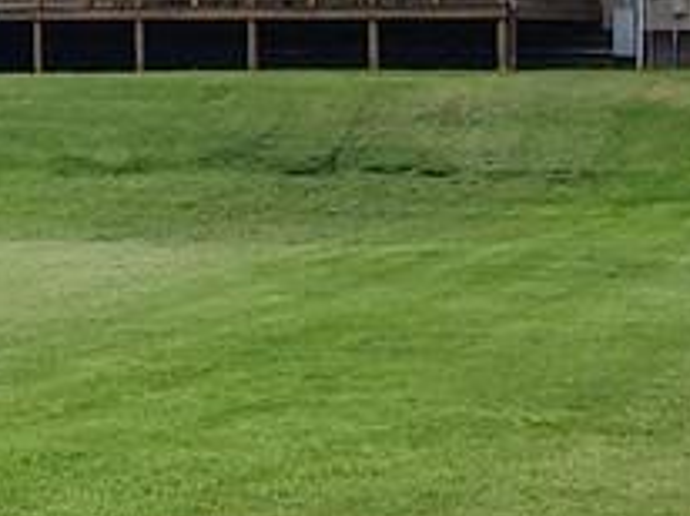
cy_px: -84
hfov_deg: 12.5
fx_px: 2847
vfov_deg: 10.2
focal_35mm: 143
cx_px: -606
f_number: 1.8
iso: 12
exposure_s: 1/1864
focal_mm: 6.4
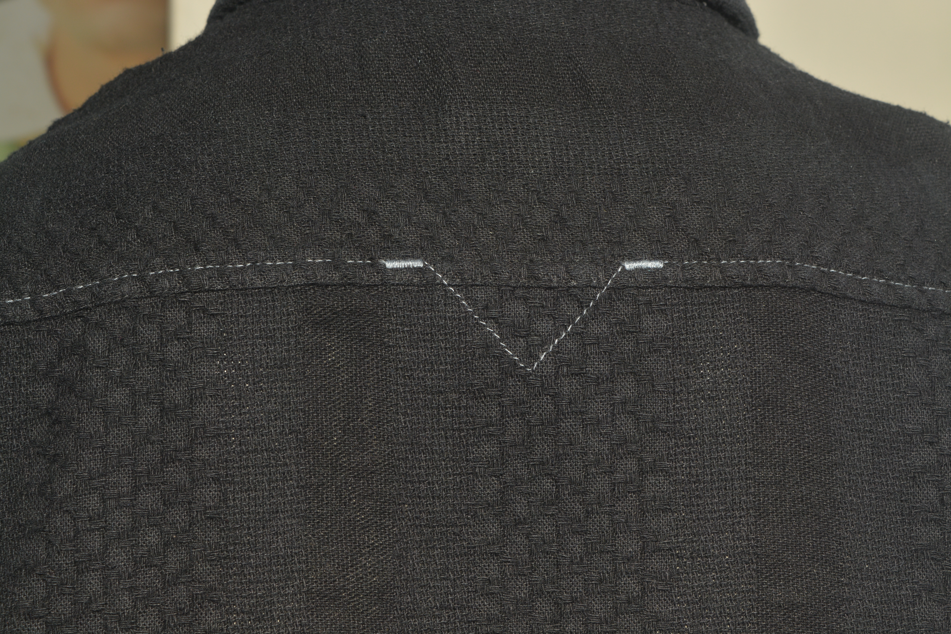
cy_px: 317
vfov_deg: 18.9
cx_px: 476
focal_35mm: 72
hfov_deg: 28.1
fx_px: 1902
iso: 160
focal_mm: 48
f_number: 10
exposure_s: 1/100
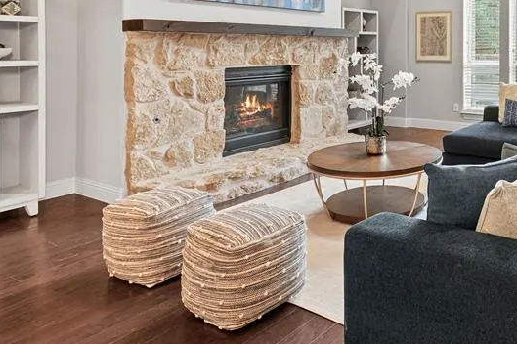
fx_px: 459
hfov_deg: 52.2
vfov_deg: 38.6
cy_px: 43
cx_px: 459
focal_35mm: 32
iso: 125
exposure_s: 1.6
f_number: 8
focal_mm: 11
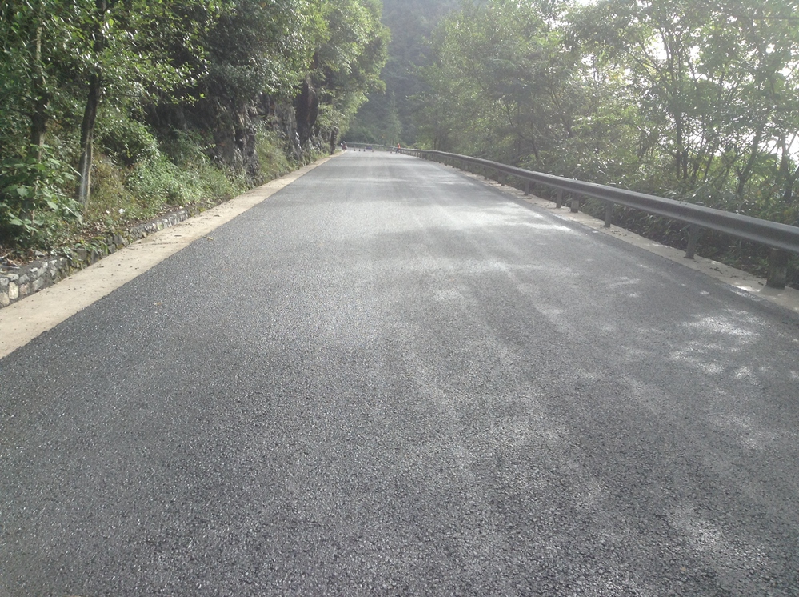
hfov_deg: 55.4
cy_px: 298
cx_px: 400
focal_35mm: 33
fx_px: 761
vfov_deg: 42.8
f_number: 2.4
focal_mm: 3.3
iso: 32
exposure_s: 1/371
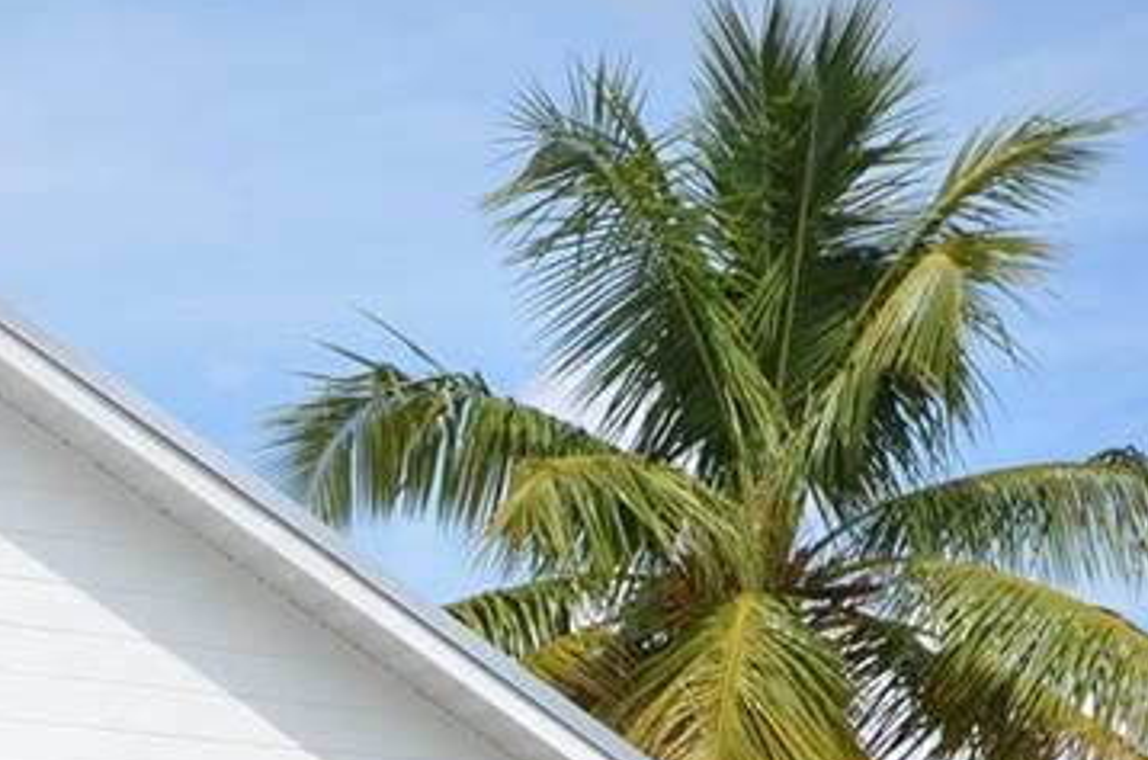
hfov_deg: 15.0
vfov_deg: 9.6
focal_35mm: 134
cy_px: 1429
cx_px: -80
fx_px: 4264
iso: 100
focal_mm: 20
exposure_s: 1/250
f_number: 8
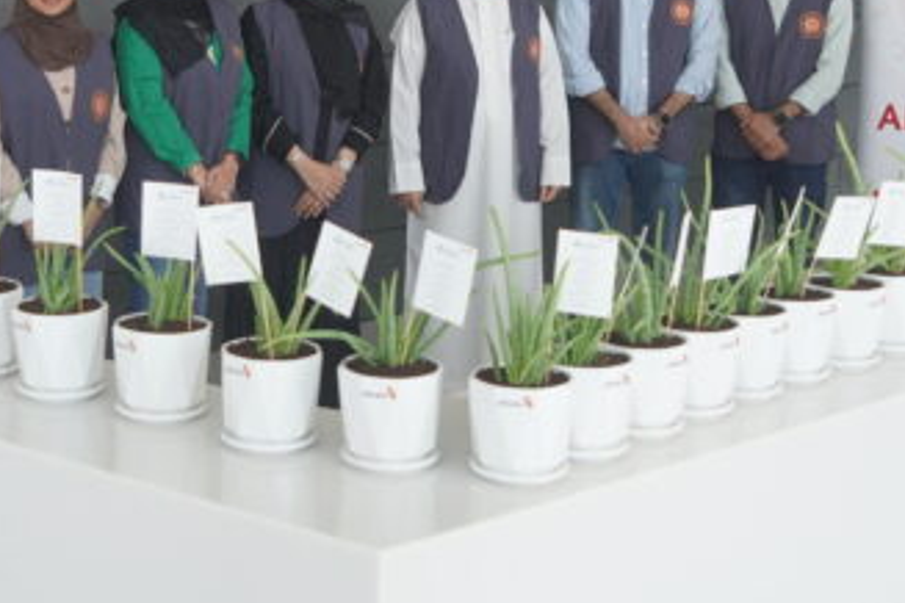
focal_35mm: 75
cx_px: 389
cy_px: 36
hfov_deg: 27.0
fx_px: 1885
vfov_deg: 17.8
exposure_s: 1/160
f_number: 4
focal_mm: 24
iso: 800
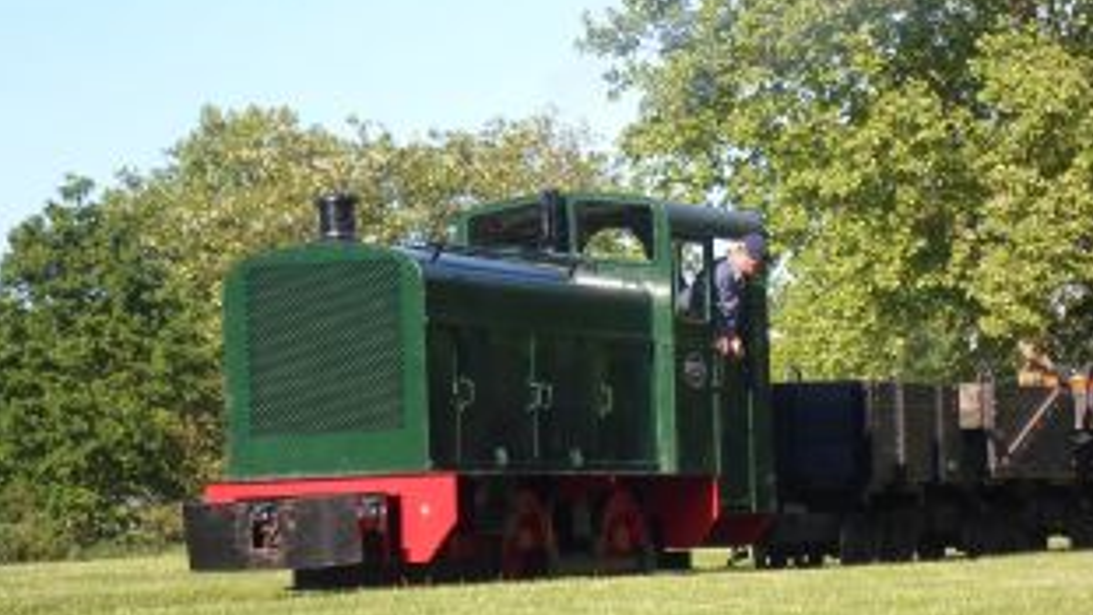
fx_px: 4058
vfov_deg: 8.7
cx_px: 699
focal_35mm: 140
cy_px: 394
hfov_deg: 15.3
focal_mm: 18
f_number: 5.2
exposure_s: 1/125
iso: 80
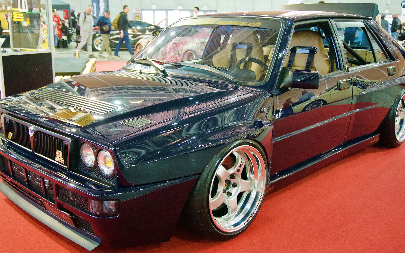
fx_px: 437
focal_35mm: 40
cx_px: 197
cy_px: 119
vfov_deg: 32.3
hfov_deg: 49.7
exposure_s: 1/160
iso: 6400
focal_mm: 23
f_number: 4
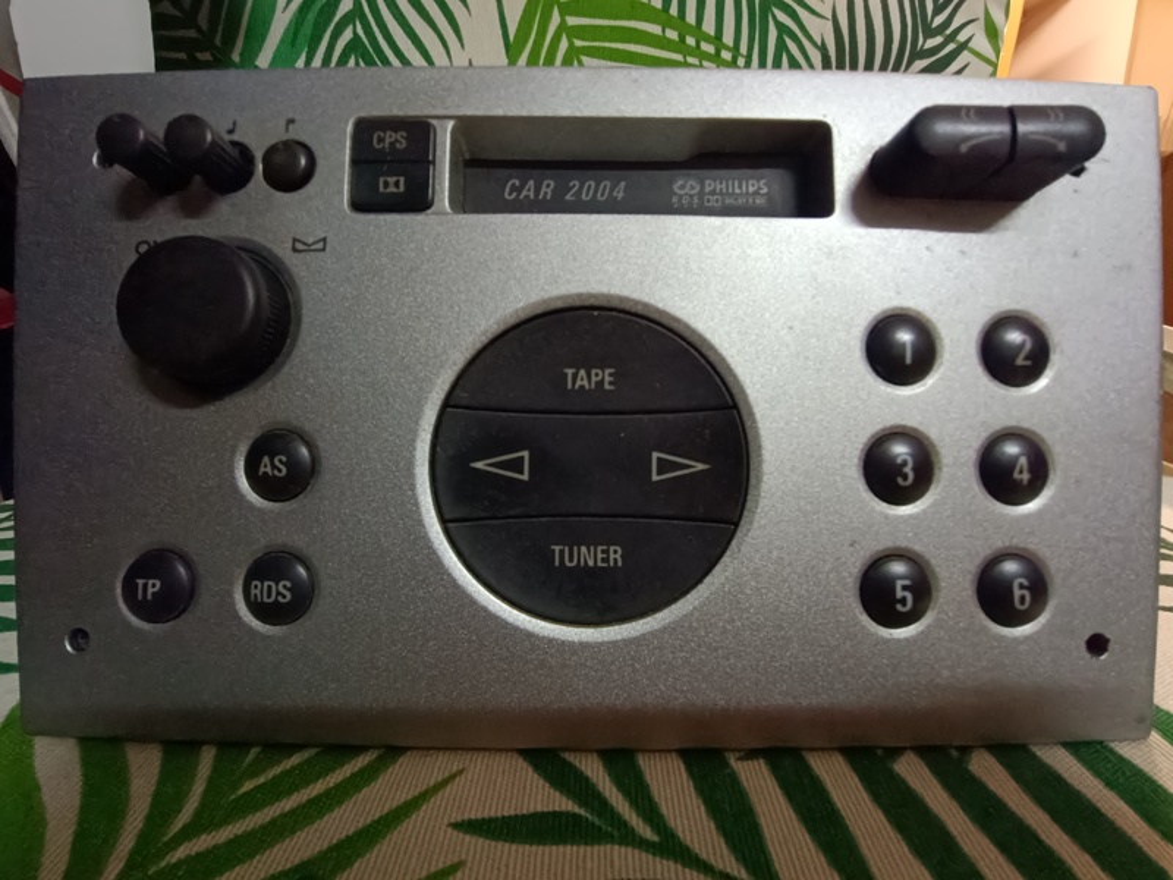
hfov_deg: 94.5
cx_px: 586
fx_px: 542
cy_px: 440
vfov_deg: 78.1
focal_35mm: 16
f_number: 2.2
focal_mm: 1.66
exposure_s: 1/25
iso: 989
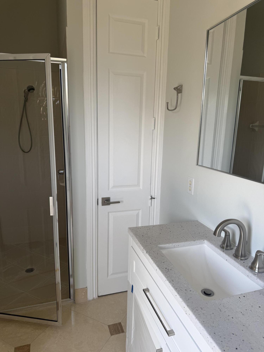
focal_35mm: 24
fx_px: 244
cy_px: 176
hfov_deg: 56.8
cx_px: 132
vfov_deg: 71.6
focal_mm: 6.76
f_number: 1.78
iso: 64
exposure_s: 1/265
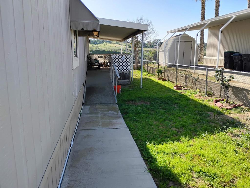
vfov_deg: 49.9
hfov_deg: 63.4
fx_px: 203
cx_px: 125
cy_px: 94
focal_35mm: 28
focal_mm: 4.26
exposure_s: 1/404
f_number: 1.8
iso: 100
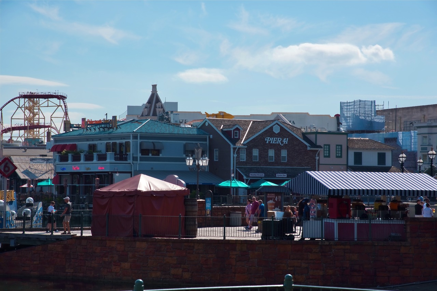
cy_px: 146
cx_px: 218
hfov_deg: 19.5
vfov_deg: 13.0
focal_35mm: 105
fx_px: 1275
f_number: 10
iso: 100
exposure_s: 1/400
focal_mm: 105
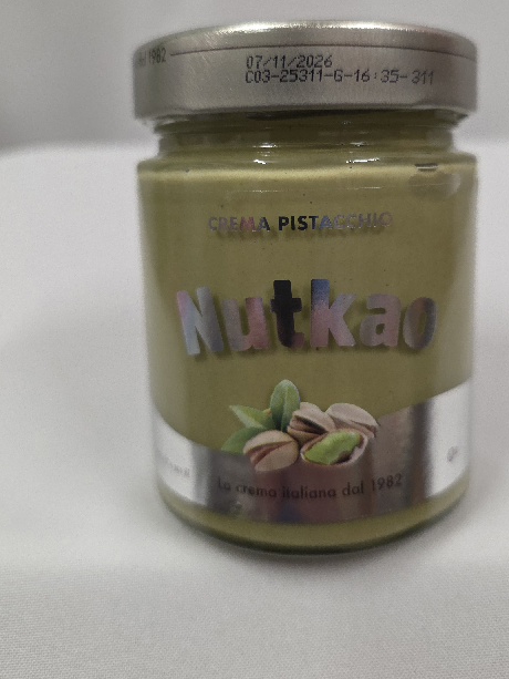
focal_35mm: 30
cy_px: 263
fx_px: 588
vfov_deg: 59.3
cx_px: 305
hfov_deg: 46.5
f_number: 1.7
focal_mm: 6.3
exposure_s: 1/101
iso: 400
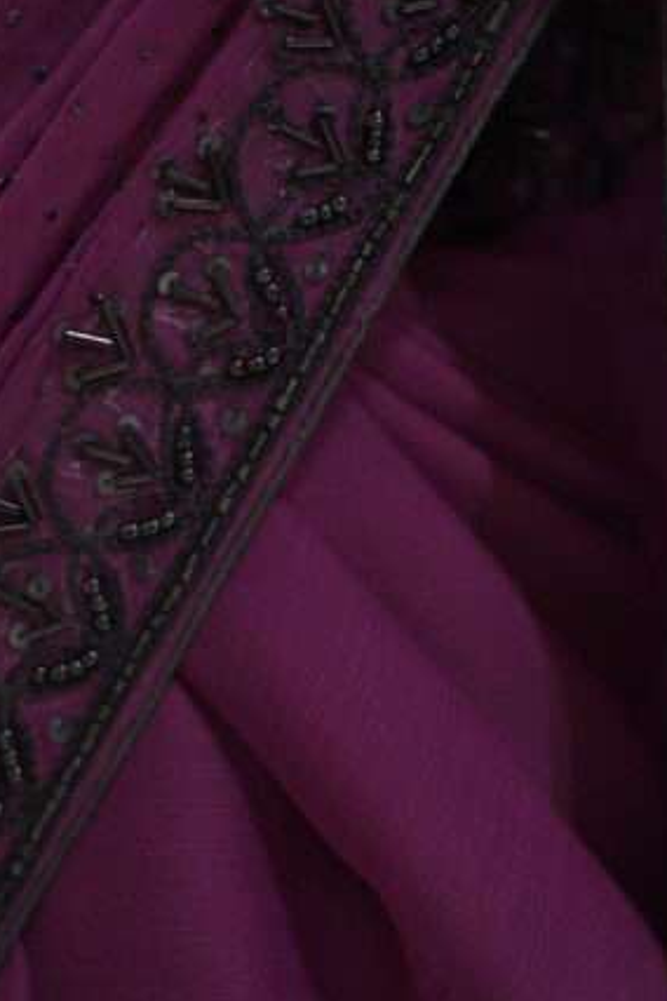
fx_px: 2056
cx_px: 277
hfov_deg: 18.4
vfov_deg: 27.3
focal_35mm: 74
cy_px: 484
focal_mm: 35
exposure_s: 1/100
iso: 5000
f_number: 1.4
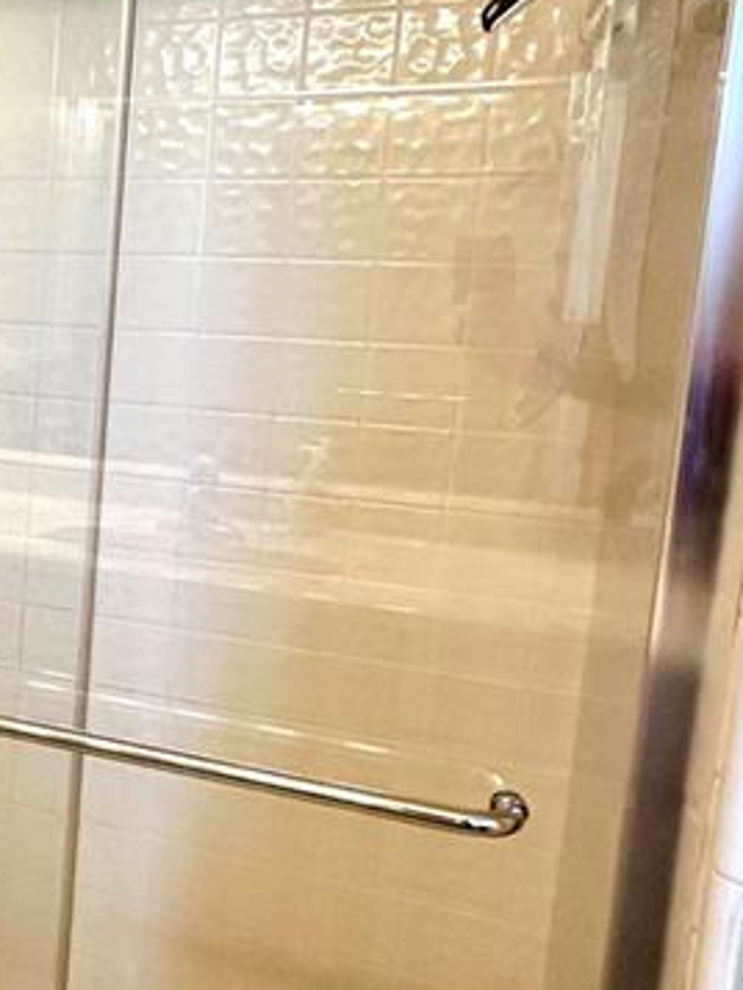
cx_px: -388
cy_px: 427
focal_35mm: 47
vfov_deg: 40.3
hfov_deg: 24.0
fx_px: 1344
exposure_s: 1/60
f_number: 2.2
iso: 200
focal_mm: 2.22
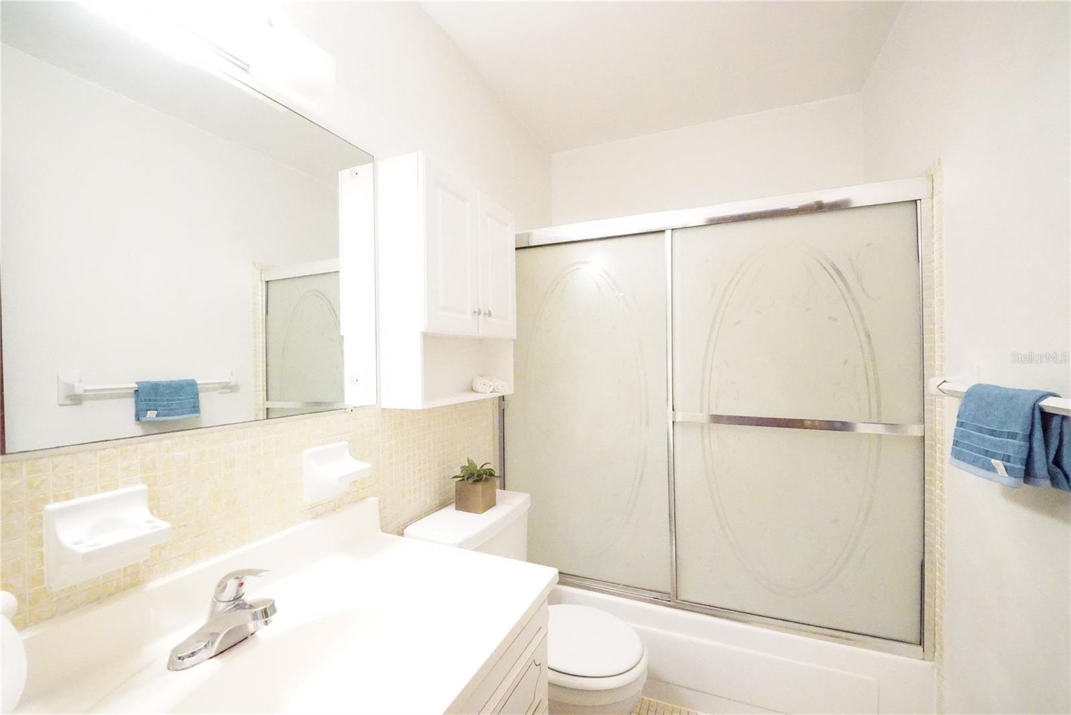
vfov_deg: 81.3
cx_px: 536
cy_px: 358
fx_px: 417
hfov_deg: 104.2
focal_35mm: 14
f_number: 8
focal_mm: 14
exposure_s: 1/400
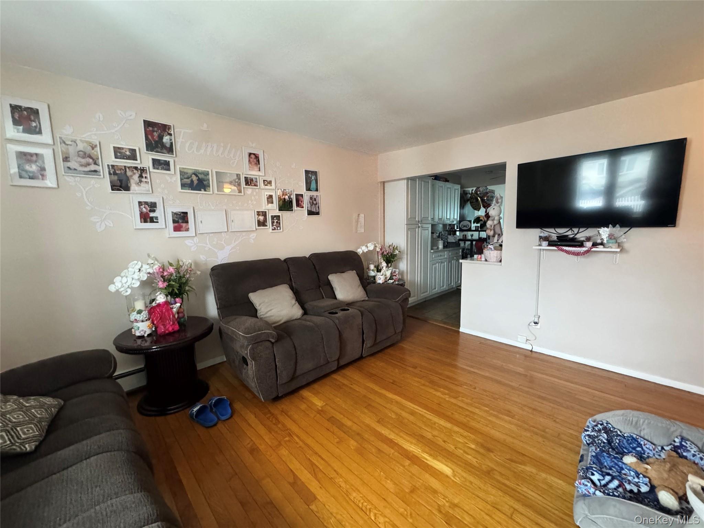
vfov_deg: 85.7
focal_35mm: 14
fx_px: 285
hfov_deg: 102.1
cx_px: 352
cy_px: 264
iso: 1250
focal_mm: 2.22
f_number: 2.2
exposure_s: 1/60
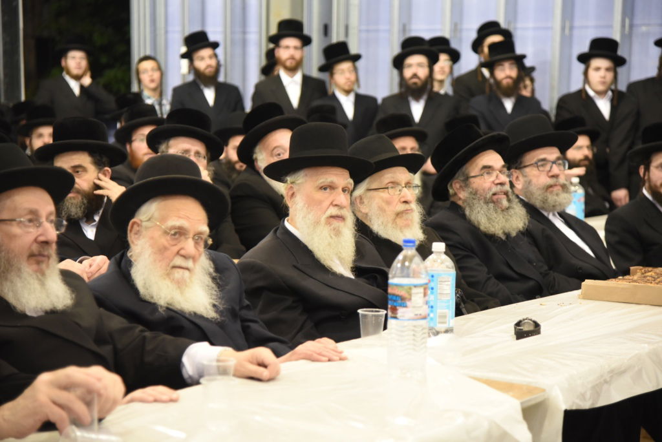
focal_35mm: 92
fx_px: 1693
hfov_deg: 22.1
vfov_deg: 14.9
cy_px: 221
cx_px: 331
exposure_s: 1/60
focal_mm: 92
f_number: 4
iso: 2500
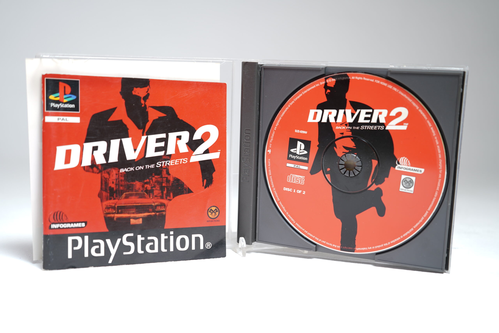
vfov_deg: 34.2
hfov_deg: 49.6
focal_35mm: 39
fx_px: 541
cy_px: 166
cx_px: 250
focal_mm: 39
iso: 64
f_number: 4.5
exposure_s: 1/3
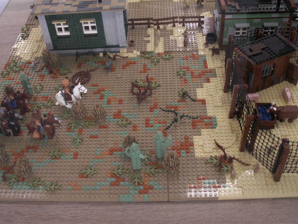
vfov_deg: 35.1
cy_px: 93
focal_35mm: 41
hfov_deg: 45.7
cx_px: 140
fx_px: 353
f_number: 2.8
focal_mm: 5.86
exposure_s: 1/50
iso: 160
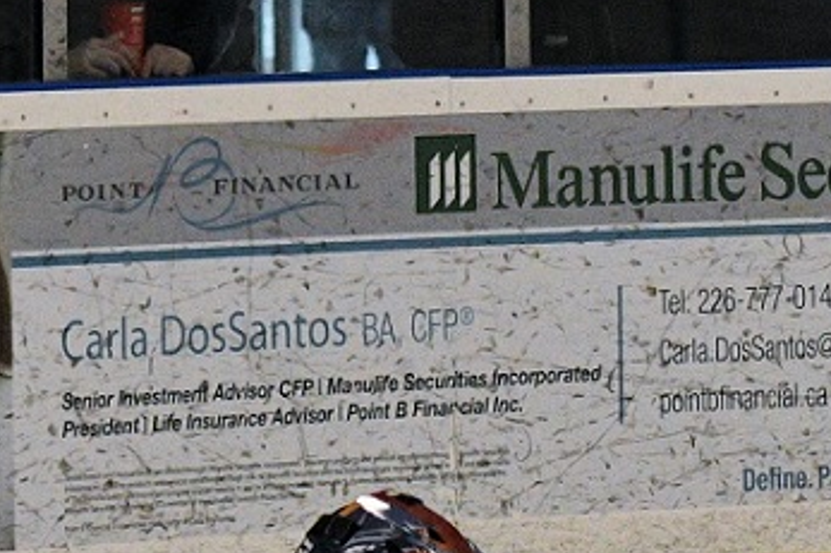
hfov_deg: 6.4
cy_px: 785
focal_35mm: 321
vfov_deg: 4.3
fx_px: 7406
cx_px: 1054
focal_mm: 70
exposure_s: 1/1000
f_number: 4
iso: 4000
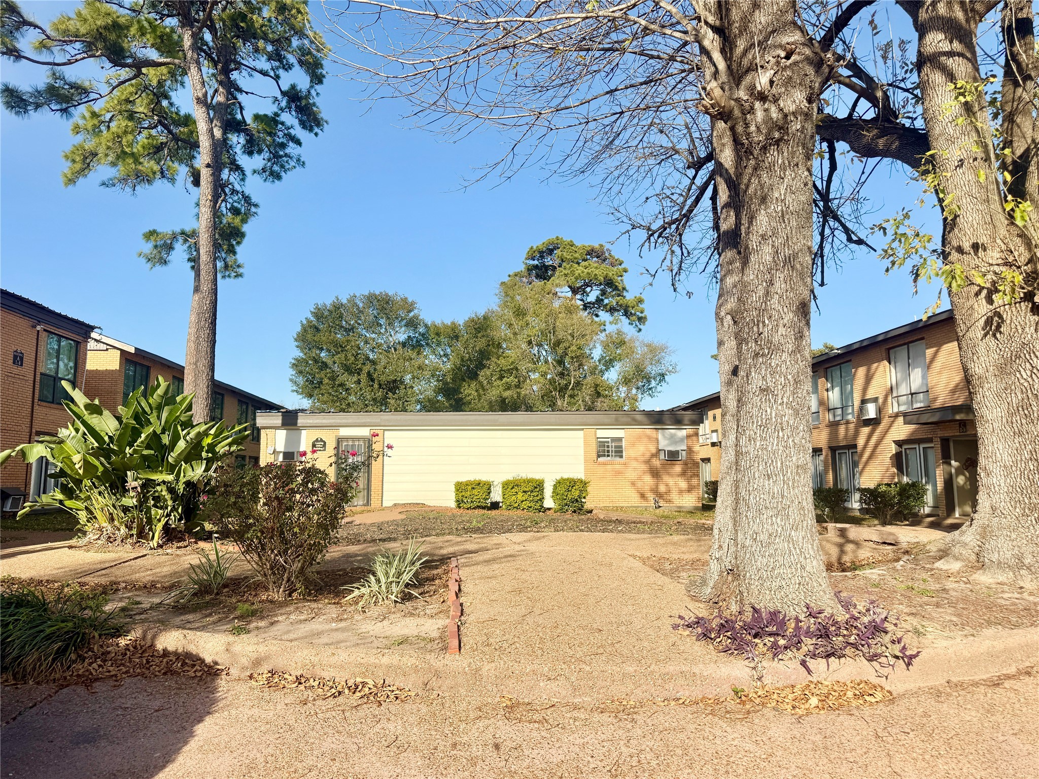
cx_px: 520
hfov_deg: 71.6
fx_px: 720
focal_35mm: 24
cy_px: 390
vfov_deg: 56.8
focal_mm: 6.76
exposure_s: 1/4167
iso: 80
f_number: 1.78
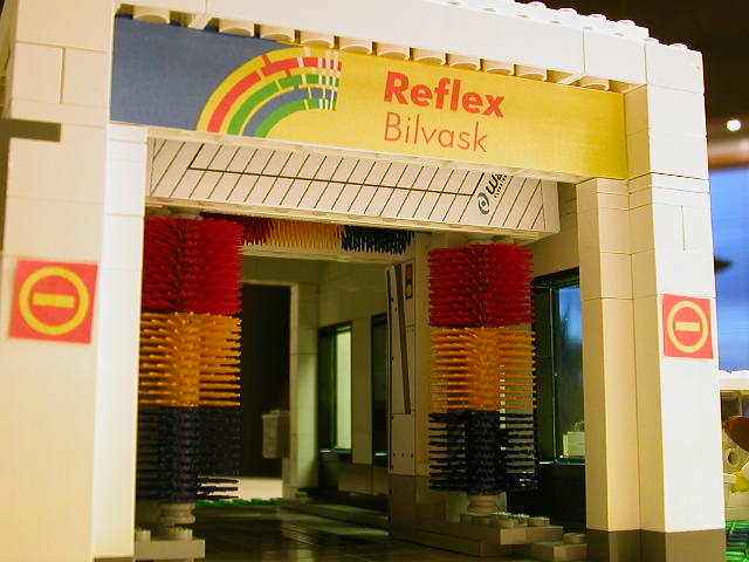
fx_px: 1060
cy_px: 281
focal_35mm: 49
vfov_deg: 29.7
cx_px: 374
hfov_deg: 38.9
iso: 100
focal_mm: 7.5
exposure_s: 1/10.1
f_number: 3.2
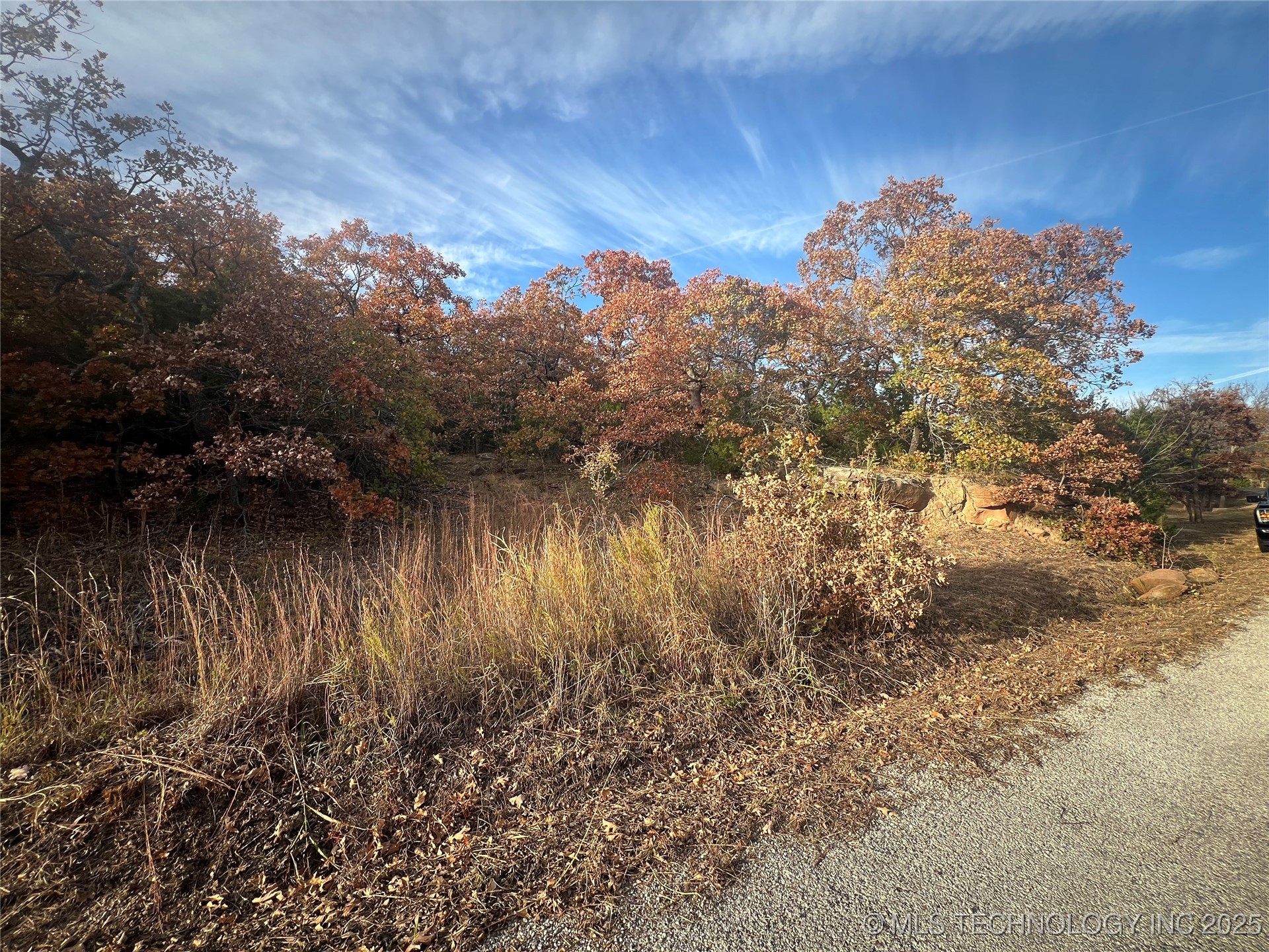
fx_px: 477
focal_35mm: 13
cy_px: 476
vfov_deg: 89.9
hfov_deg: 106.2
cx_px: 634
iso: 32
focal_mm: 1.57
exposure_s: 1/238
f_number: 1.8
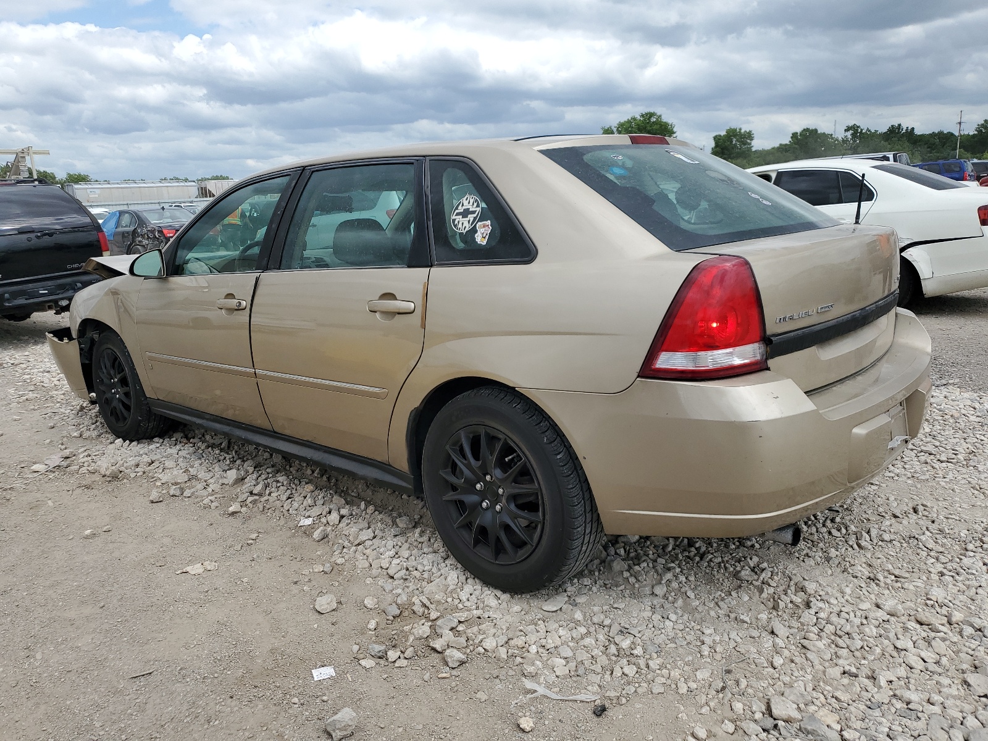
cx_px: 494
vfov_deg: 53.1
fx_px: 742
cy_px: 370
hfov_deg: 67.3
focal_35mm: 26
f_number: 1.5
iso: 50
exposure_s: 1/2500
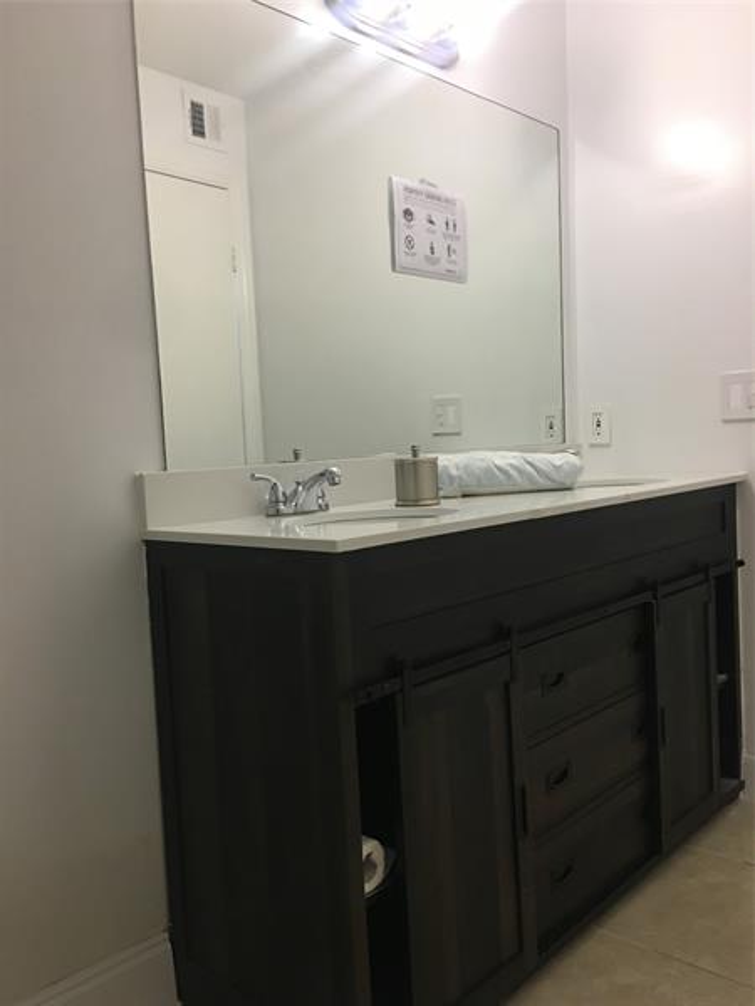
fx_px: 843
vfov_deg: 61.7
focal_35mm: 29
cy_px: 503
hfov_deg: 48.2
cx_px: 378
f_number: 2.2
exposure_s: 1/15
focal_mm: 4.15
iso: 80
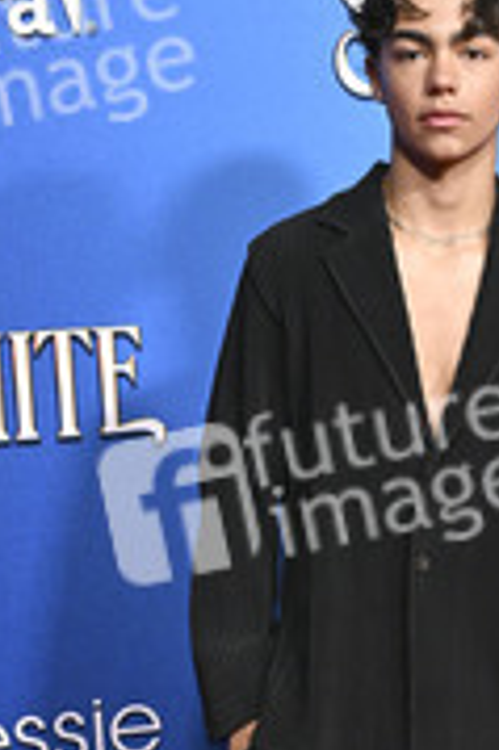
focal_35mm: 94
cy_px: 696
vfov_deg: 21.2
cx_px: 436
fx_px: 1958
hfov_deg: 14.4
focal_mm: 42
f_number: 4.5
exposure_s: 1/250
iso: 3200
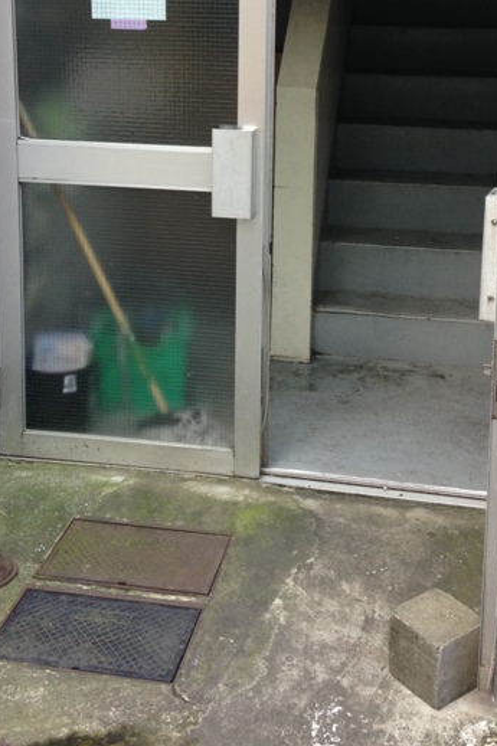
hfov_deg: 25.5
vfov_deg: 36.5
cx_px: 267
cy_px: 171
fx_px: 1098
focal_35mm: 53
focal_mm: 4.12
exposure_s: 1/120
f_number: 2.4
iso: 80
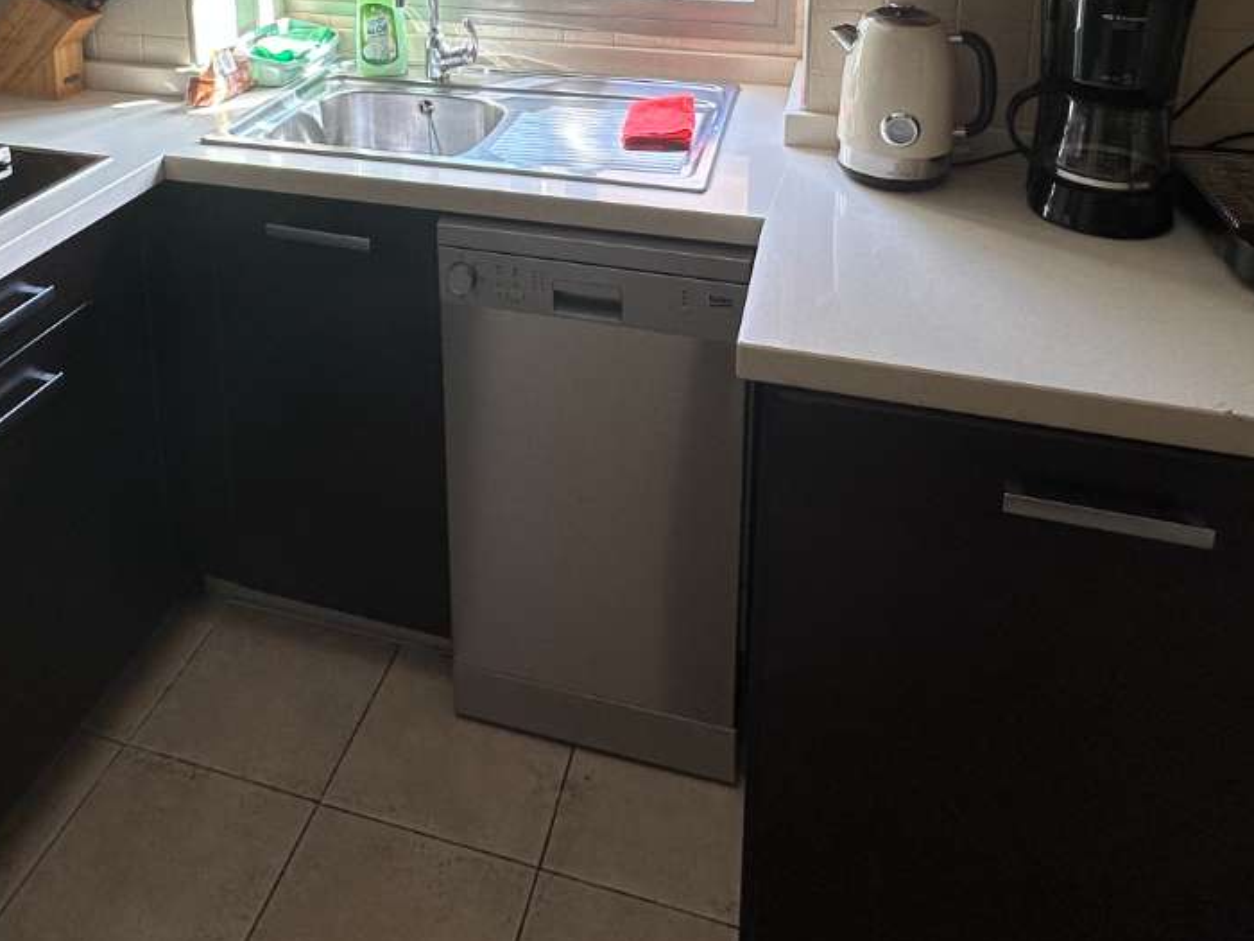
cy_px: -4
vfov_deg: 40.8
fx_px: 1087
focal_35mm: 30
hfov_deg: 59.6
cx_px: 521
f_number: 2.2
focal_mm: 2.22
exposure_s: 1/99
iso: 40
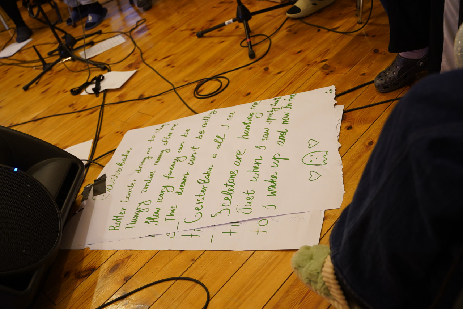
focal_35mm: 37
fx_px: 476
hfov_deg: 51.9
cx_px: 232
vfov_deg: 35.9
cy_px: 154
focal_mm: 37
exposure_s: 1/160
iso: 1600
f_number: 4
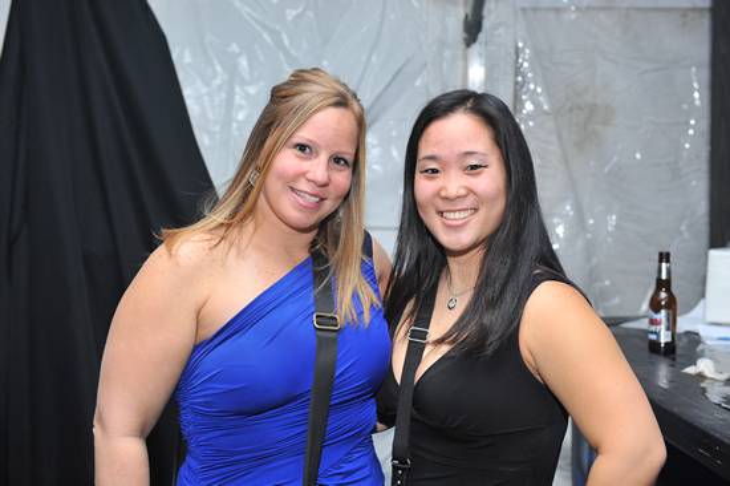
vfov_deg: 27.0
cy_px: 243
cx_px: 365
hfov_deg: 39.6
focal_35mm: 50
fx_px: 1013
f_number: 5
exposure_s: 1/100
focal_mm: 50
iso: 1250
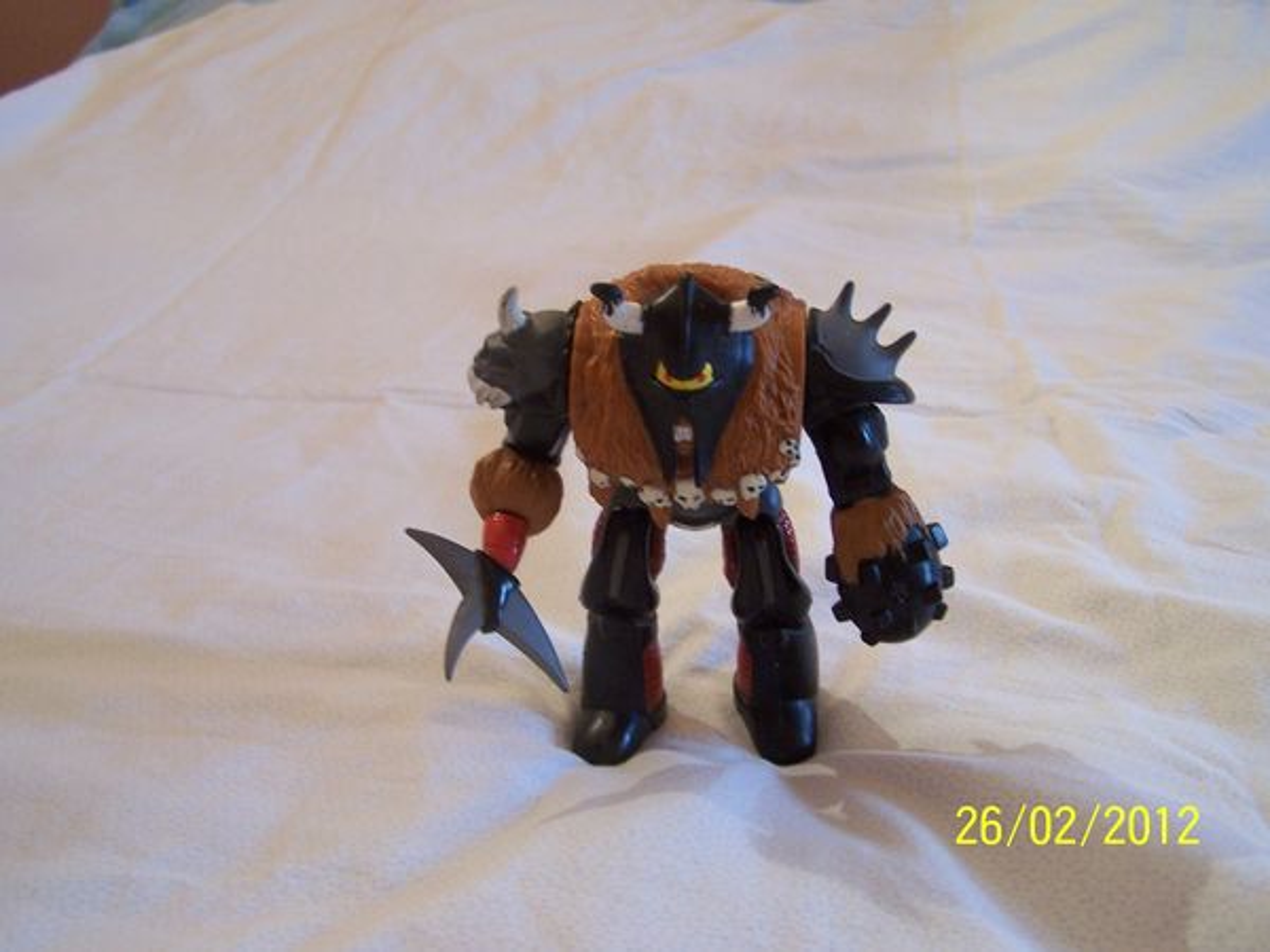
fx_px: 1394
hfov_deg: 49.0
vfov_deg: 37.7
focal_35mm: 38
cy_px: 476
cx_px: 635
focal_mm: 6.3
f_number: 2.8
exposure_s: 1/20
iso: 140
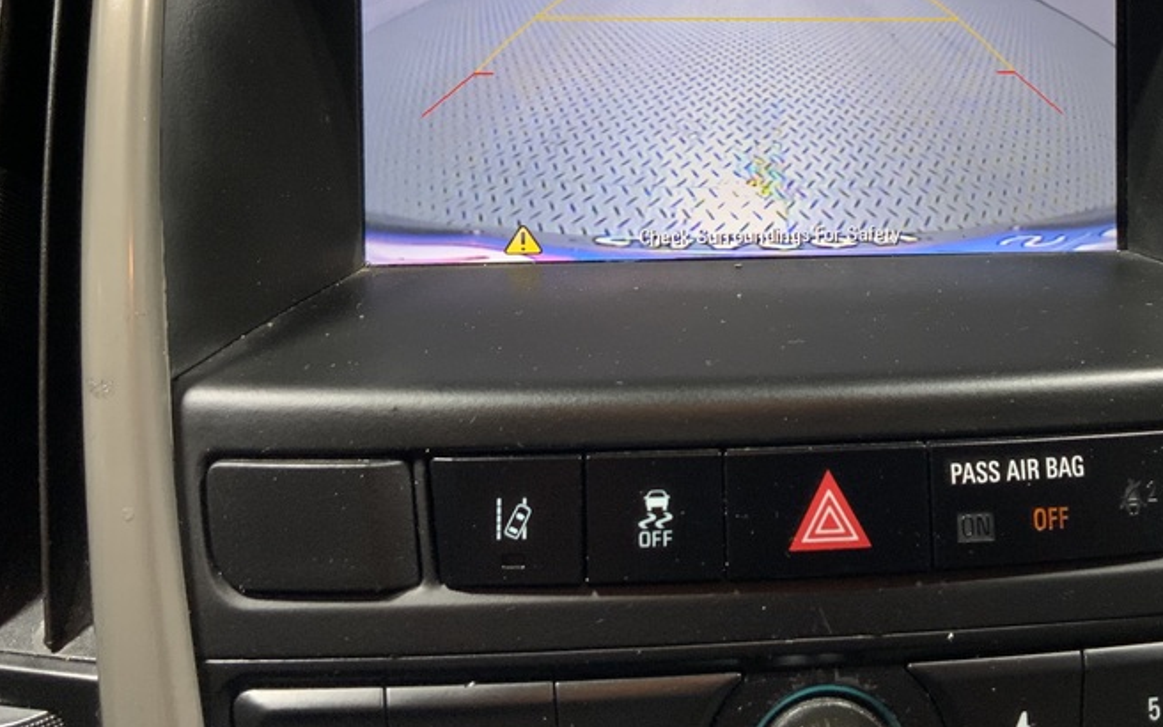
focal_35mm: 45
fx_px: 1426
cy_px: 177
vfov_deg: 28.2
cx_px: 730
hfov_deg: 44.0
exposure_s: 1/56
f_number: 1.8
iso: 64
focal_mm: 3
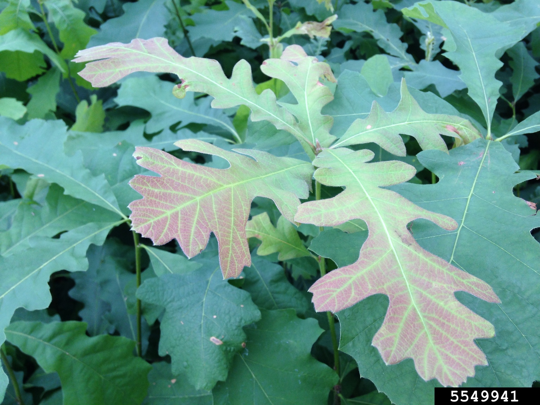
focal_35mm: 33
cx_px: 270
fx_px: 515
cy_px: 202
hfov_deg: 55.4
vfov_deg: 42.9
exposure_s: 1/60
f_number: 2.4
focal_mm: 4.12
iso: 64
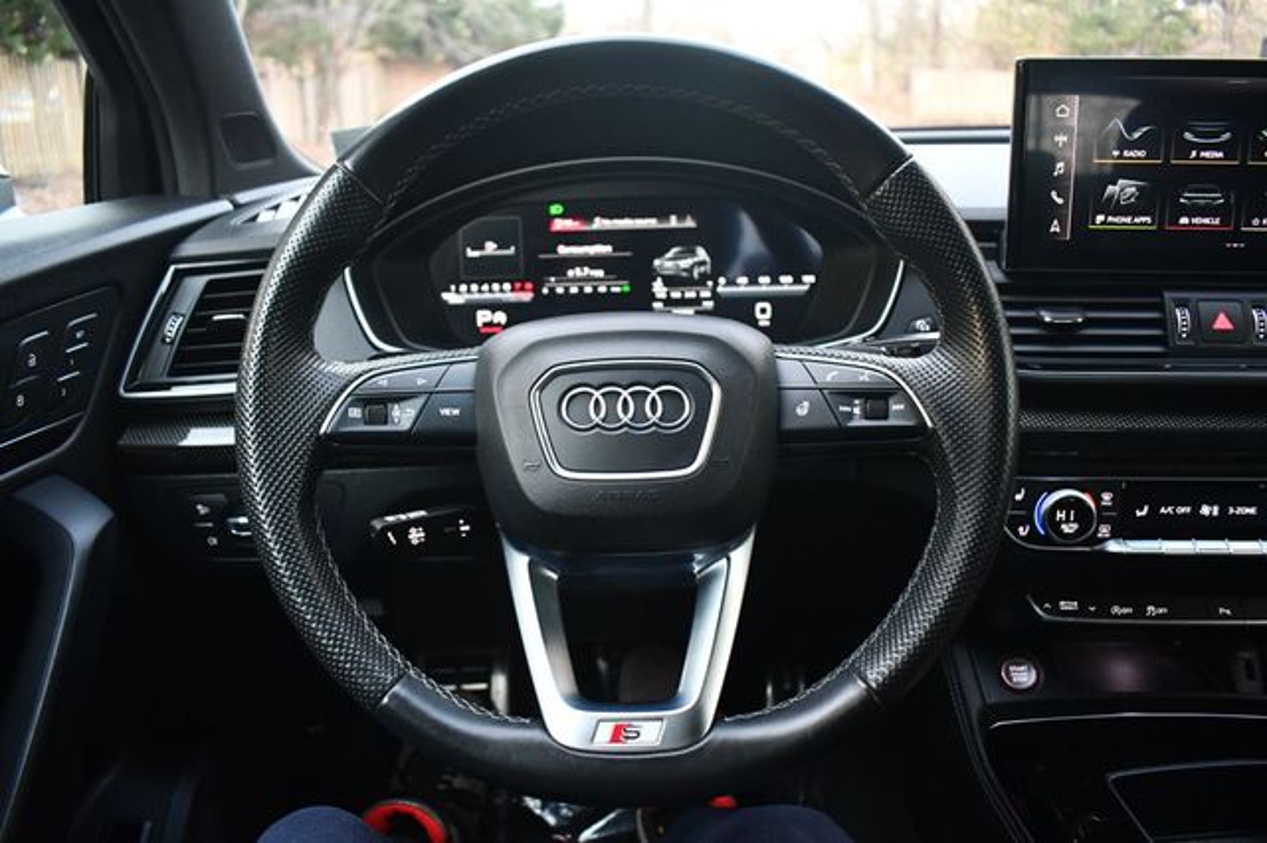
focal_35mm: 27
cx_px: 634
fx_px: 950
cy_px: 422
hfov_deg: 67.4
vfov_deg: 47.9
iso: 3200
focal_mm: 18
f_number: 3.5
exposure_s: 1/80
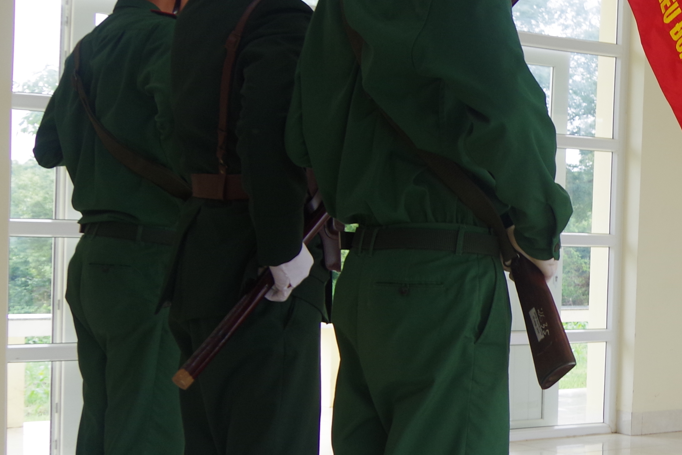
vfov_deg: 18.2
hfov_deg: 23.7
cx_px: 893
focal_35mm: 75
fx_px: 1421
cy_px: 279
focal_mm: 18
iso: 200
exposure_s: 1/80
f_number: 4.5
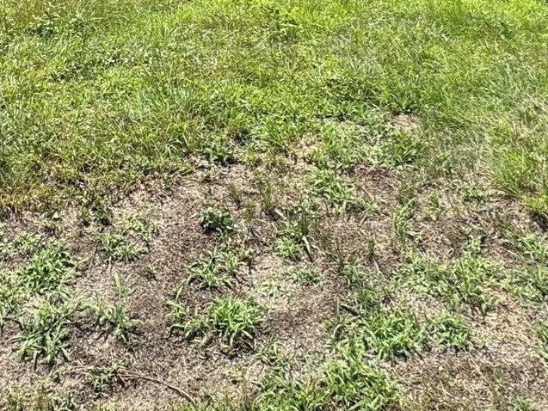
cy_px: -224
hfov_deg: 41.0
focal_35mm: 45
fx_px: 713
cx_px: 148
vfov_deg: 24.3
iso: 40
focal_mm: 2.22
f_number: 2.2
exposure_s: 1/734
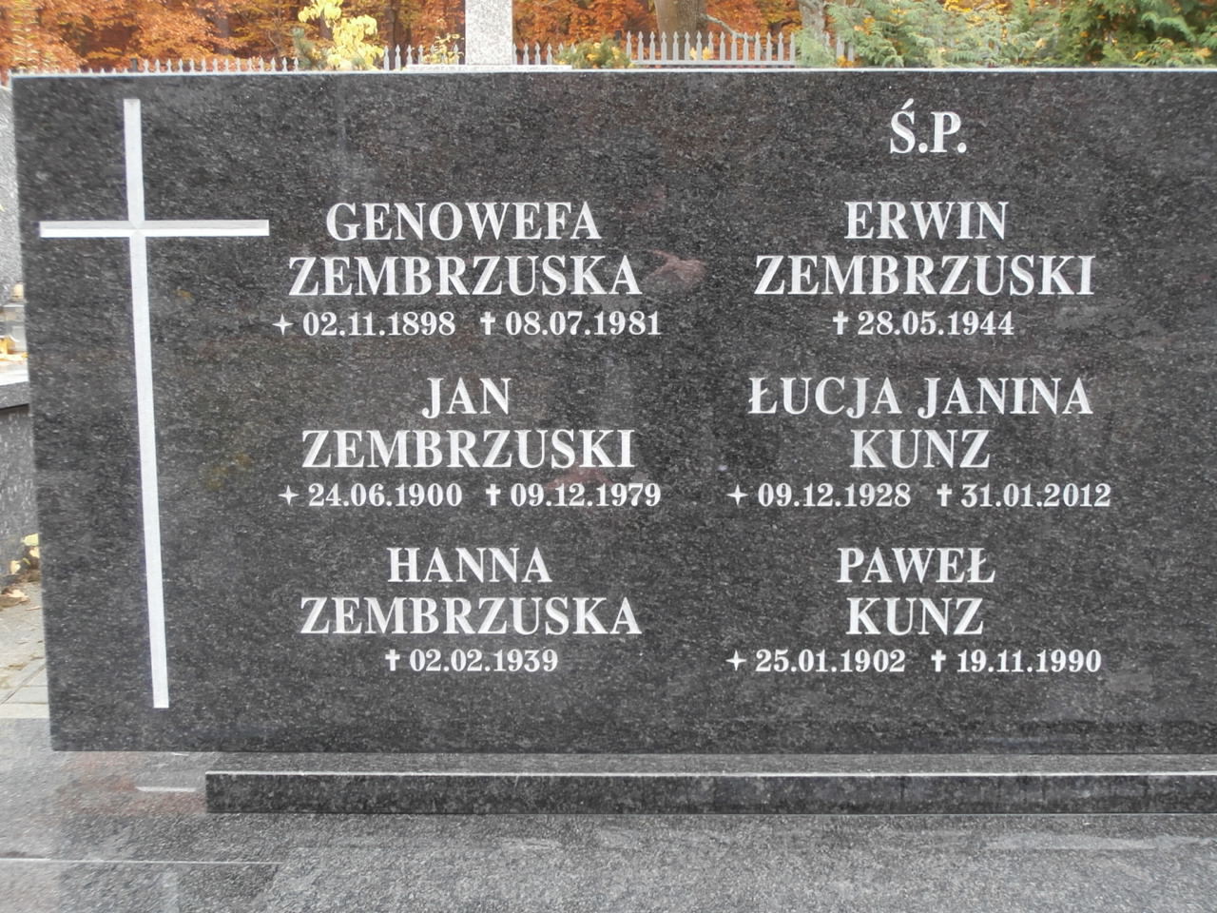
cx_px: 608
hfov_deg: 49.0
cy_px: 456
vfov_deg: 37.7
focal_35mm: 38
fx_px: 1336
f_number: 3.9
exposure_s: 1/40
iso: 160
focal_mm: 6.67
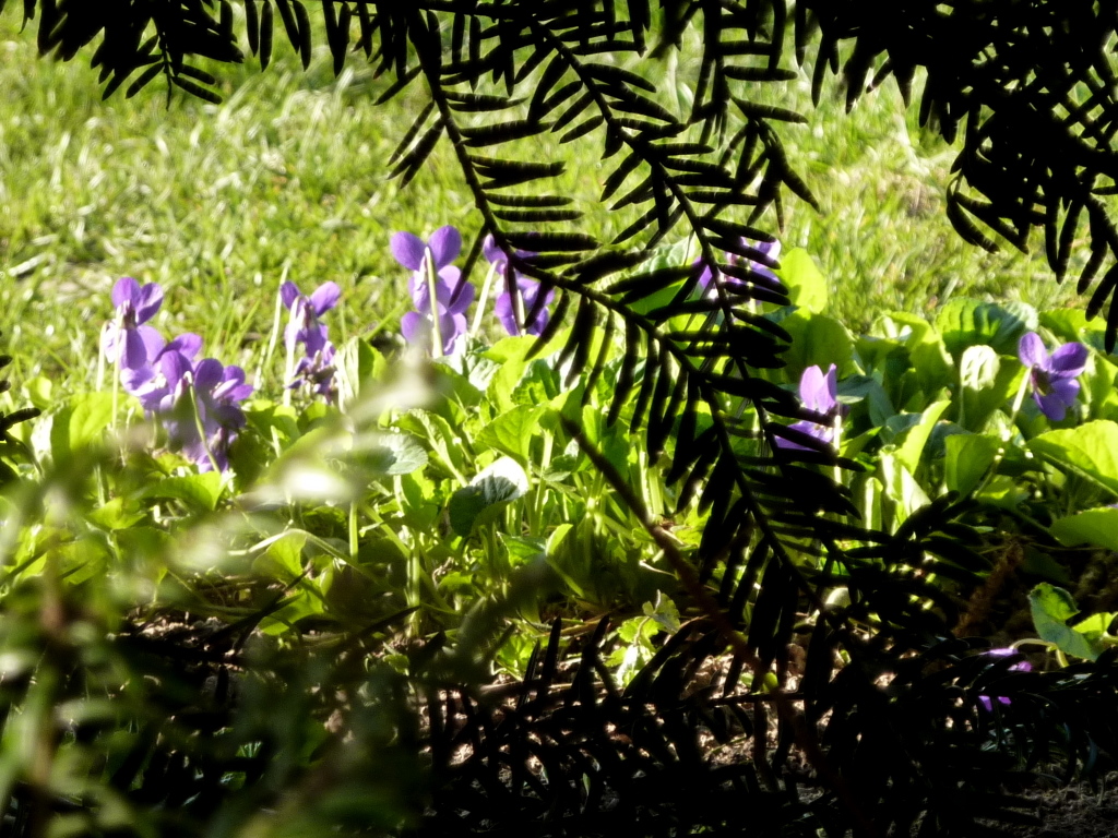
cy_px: 419
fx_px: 6912
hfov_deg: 9.2
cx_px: 559
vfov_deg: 6.9
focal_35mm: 214
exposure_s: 1/80
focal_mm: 19.5
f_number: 4.4
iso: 125
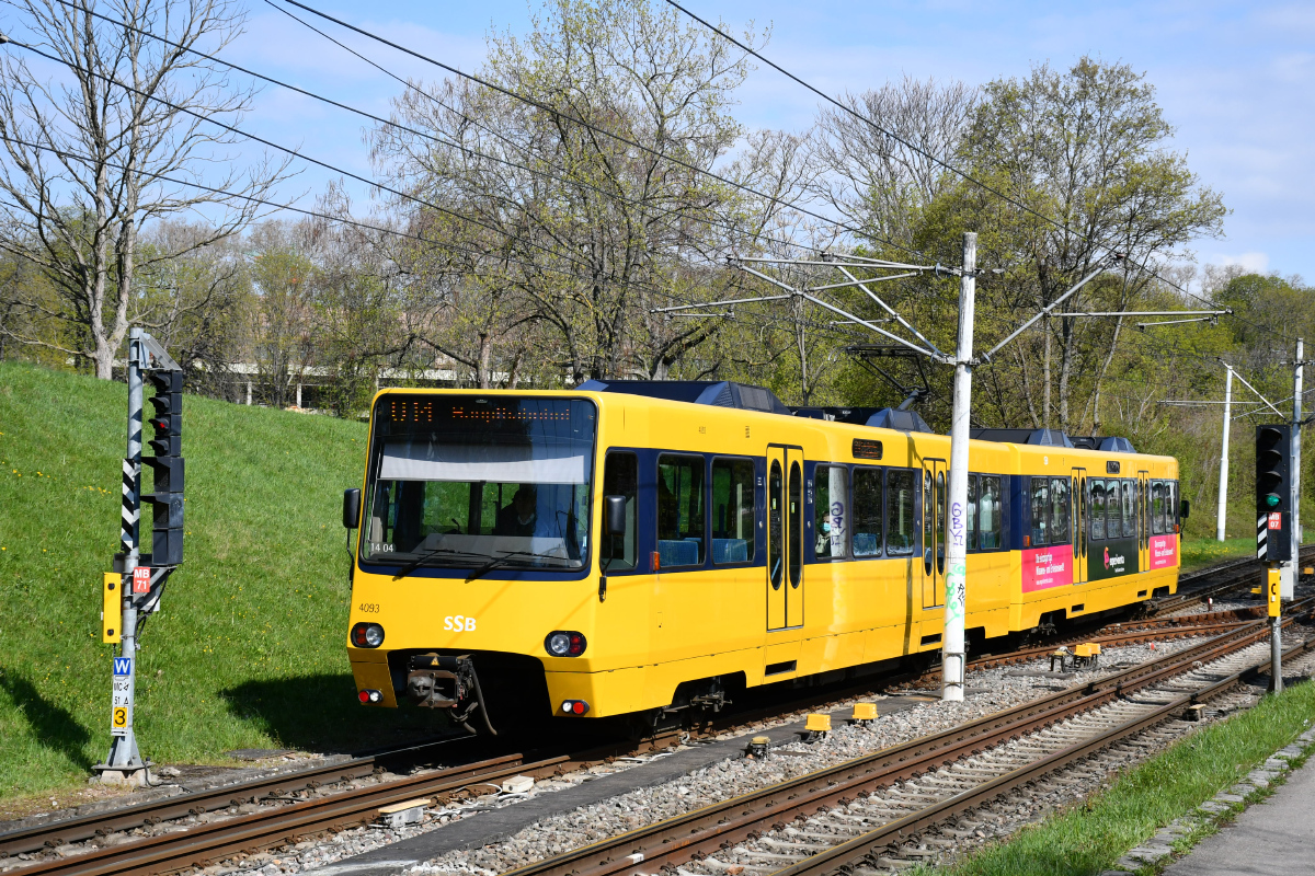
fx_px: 2630
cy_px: 438
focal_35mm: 72
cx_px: 658
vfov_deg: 18.9
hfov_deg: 28.1
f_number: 7.1
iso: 400
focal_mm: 48
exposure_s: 1/1600
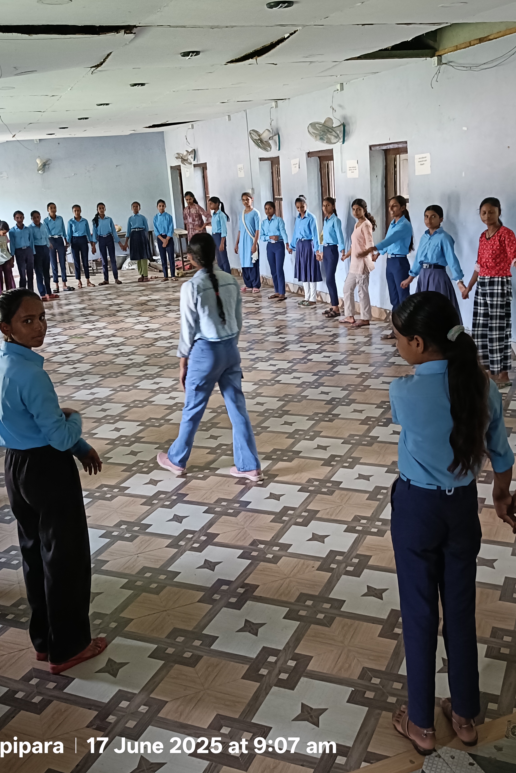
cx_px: 260
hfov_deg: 37.9
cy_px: 386
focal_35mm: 35
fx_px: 752
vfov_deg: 54.4
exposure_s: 1/50
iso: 2317
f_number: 1.7
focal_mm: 4.7
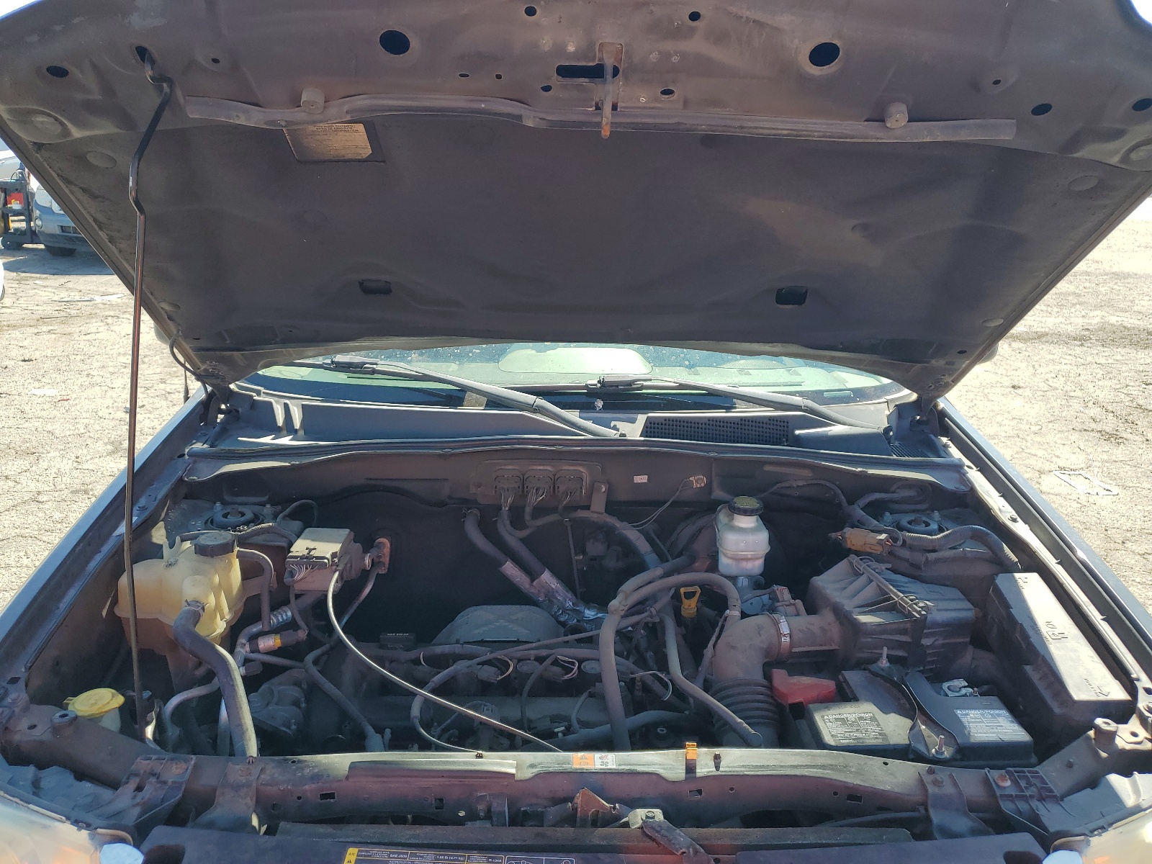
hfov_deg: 67.3
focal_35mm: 26
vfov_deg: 53.1
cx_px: 576
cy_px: 432
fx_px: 865
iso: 50
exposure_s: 1/909
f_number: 1.5
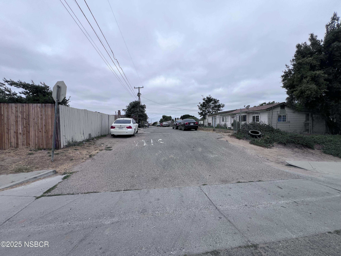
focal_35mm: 13
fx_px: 128
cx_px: 170
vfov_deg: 89.9
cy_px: 128
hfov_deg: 106.2
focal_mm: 1.57
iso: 32
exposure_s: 1/2273
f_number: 1.8
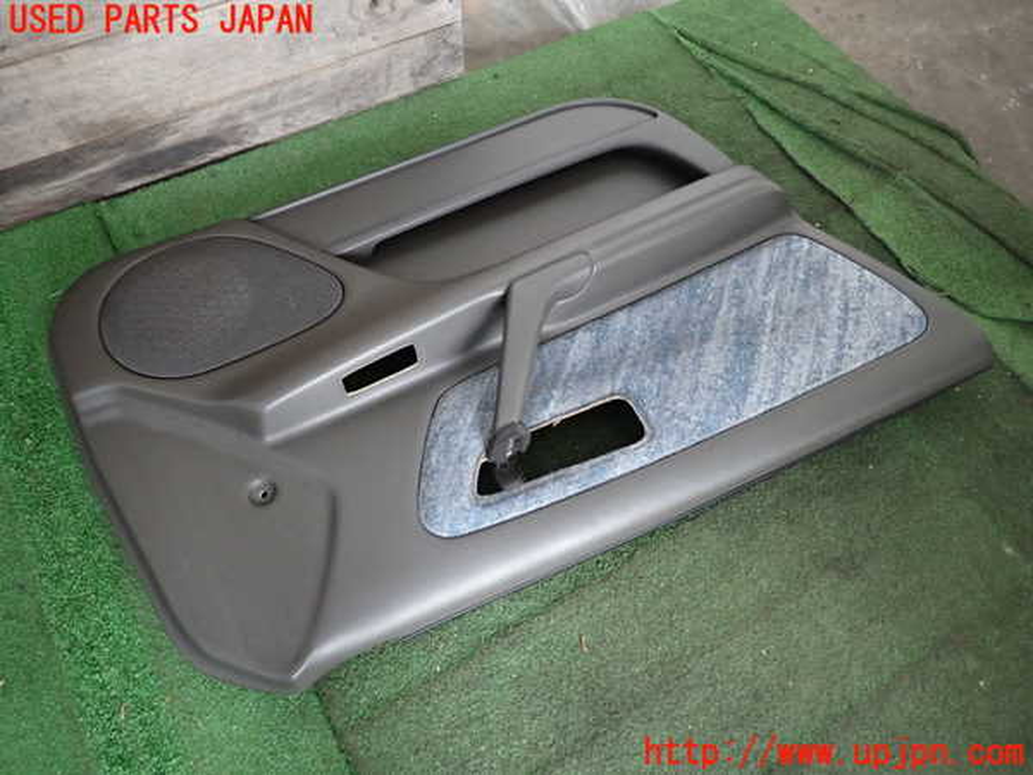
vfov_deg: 54.9
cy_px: 388
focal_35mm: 25
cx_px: 516
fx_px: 746
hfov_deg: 69.4
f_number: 2
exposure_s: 1/30
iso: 500
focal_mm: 4.5
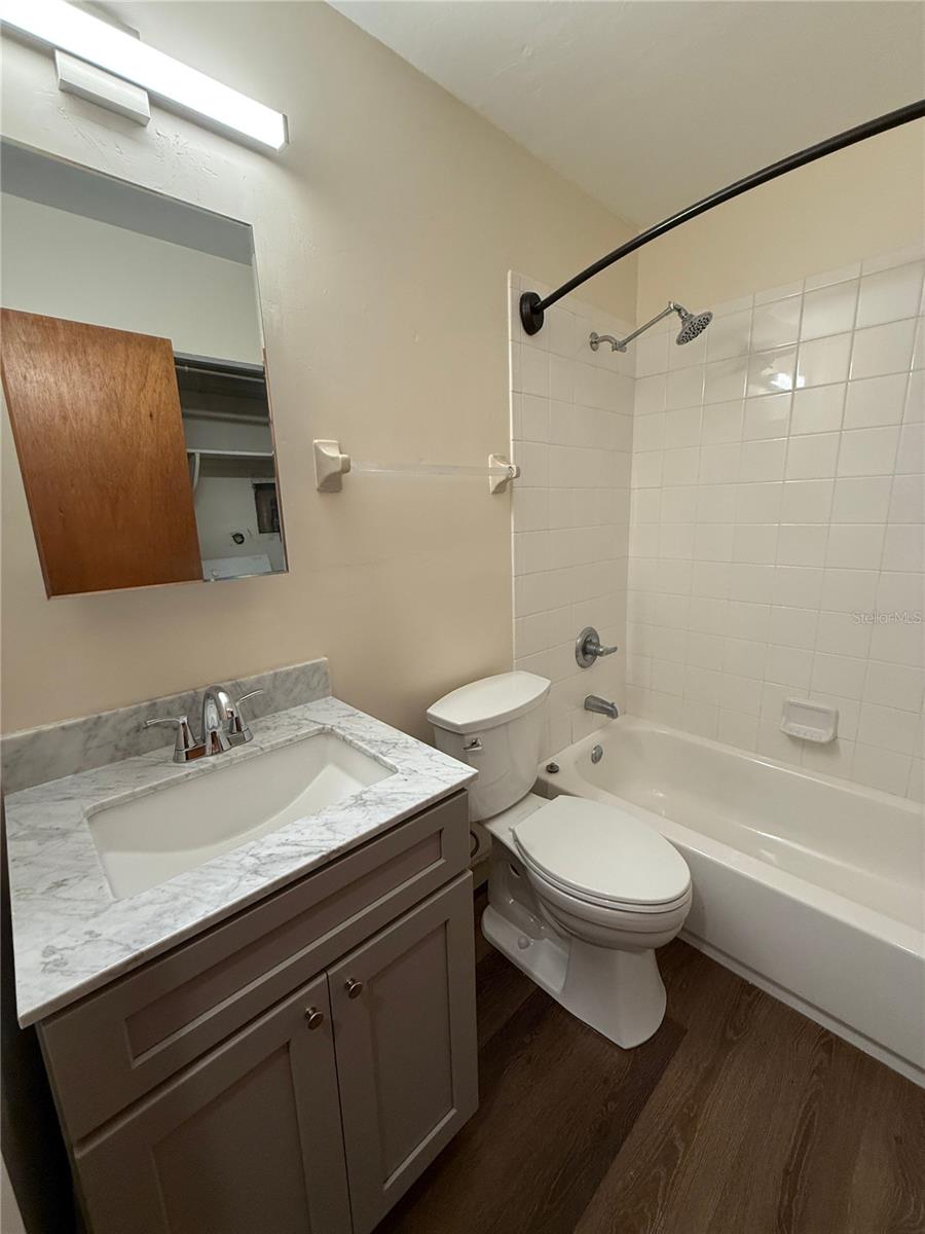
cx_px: 462
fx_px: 499
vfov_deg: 102.1
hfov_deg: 85.7
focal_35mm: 14
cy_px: 617
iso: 250
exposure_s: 1/120
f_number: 2.2
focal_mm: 2.22
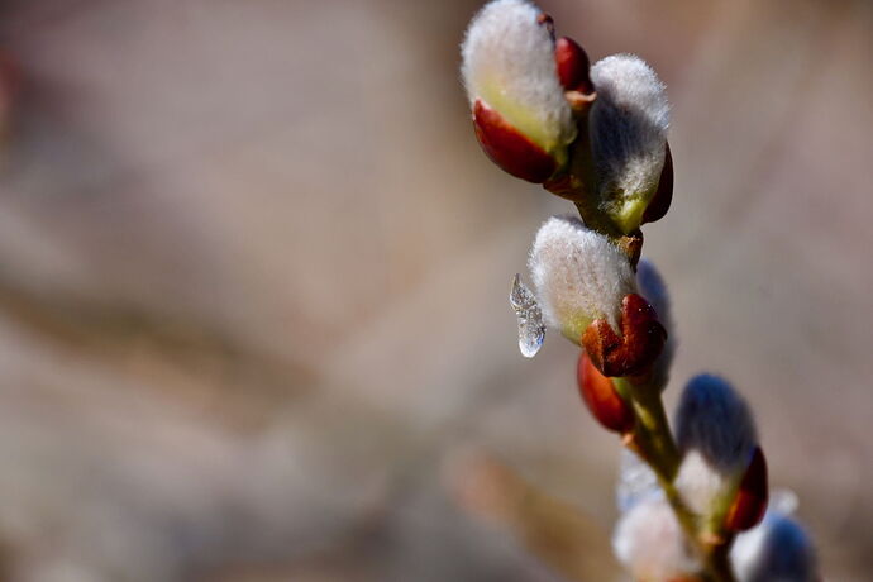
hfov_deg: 5.7
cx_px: 436
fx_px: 8729
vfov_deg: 3.8
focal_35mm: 360
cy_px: 291
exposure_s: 1/1000
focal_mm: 240
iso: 250
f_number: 6.3
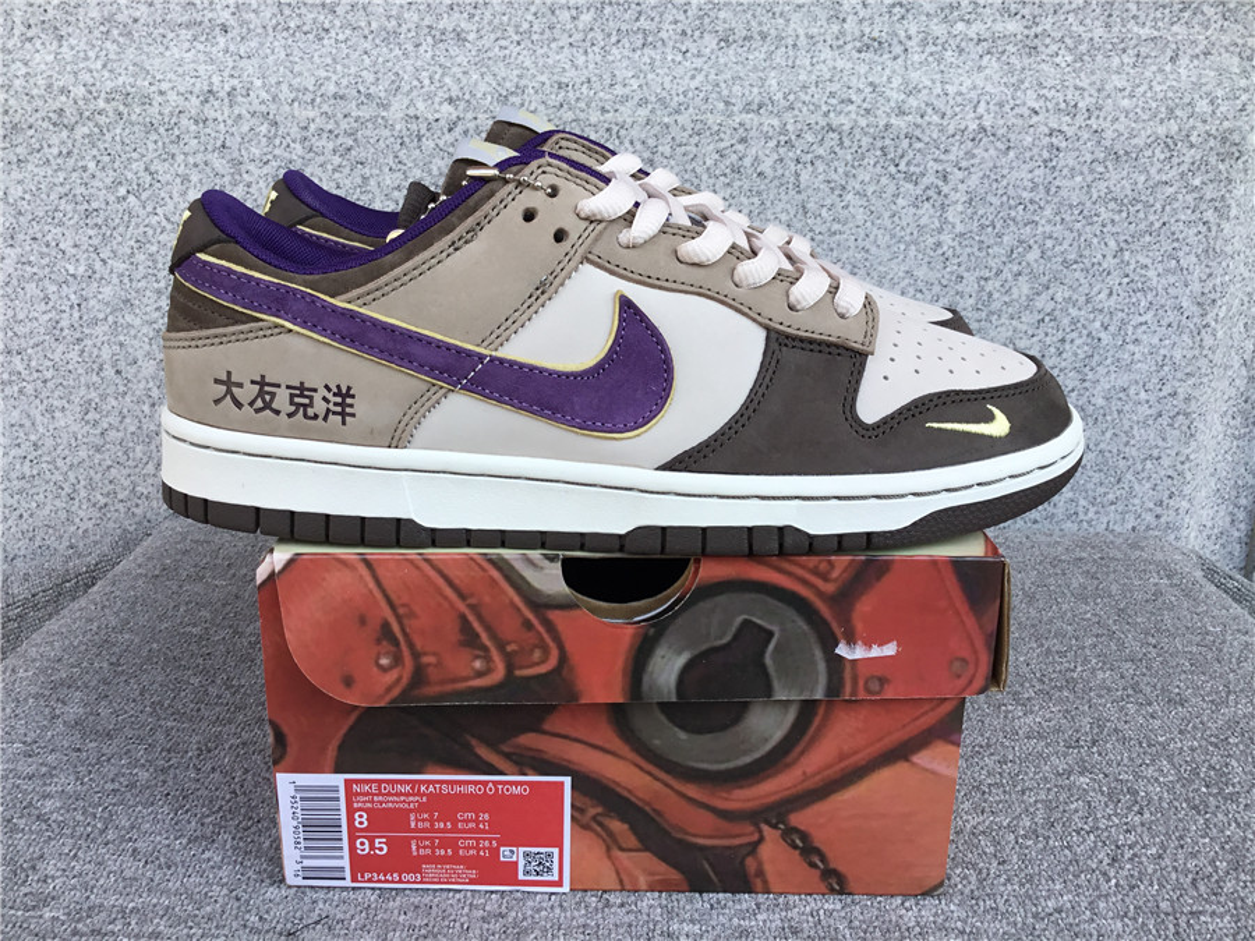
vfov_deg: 45.4
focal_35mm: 31
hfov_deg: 58.4
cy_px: 470
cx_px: 628
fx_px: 1124
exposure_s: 1/357
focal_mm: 3.3
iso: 25
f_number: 2.4
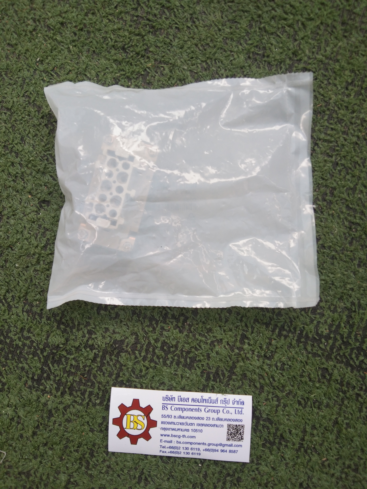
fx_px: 424
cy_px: 244
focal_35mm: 30
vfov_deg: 60.0
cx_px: 184
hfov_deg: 46.8
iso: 50
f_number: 2.2
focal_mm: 3.65
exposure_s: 1/129
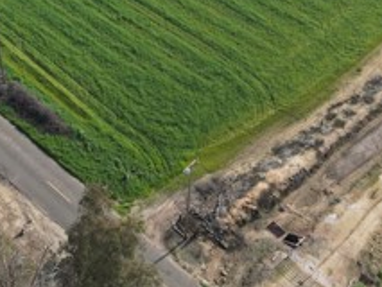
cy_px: -83
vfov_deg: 19.0
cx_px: 65
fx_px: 795
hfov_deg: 26.4
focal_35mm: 72
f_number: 1.7
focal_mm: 6.72
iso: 100
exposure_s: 1/1600
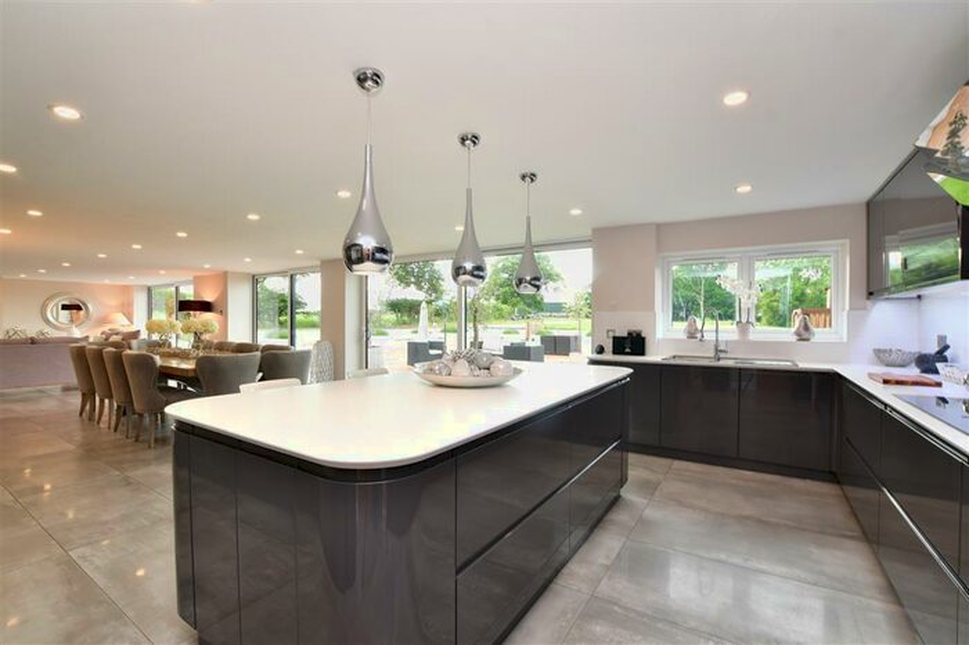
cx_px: 484
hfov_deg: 100.4
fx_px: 404
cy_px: 322
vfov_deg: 77.3
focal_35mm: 15
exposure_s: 1/15
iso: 200
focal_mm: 10
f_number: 8
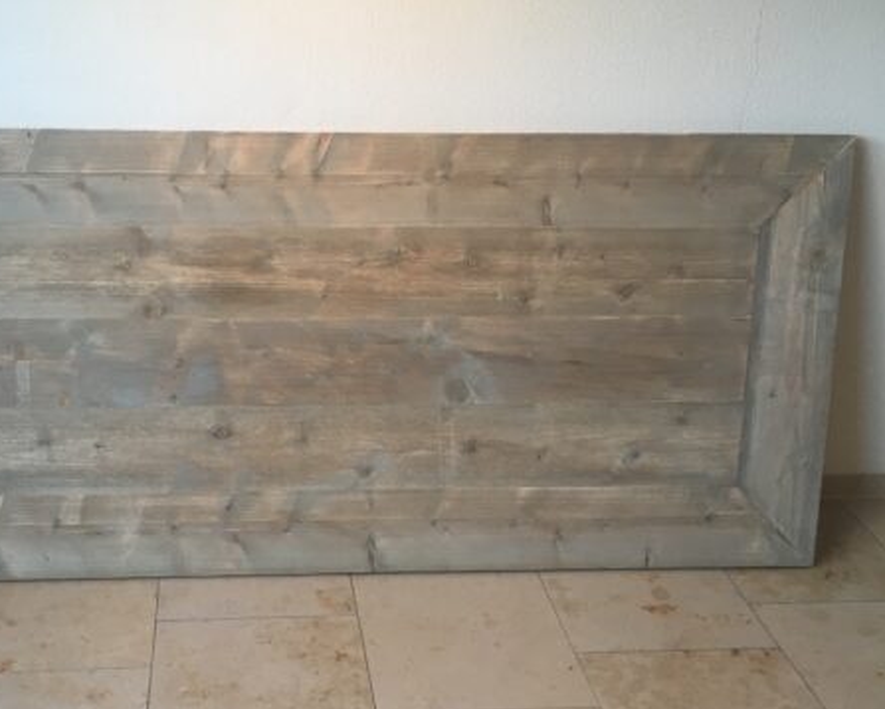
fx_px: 996
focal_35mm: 38
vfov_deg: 39.2
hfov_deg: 47.1
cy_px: 378
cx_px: 295
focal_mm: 4.15
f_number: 2.2
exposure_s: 1/33
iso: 64
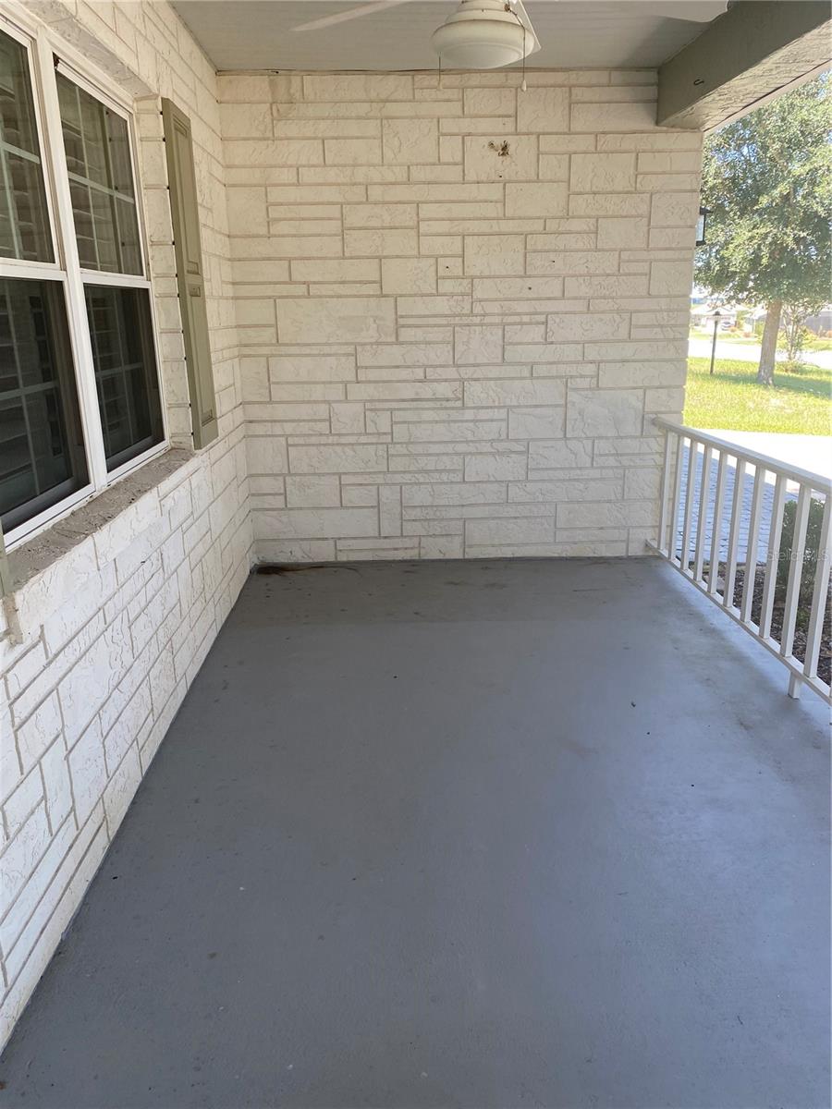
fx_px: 833
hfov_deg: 53.1
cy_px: 554
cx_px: 416
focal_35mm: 26
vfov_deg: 67.3
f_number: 1.8
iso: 32
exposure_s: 1/135
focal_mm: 4.25
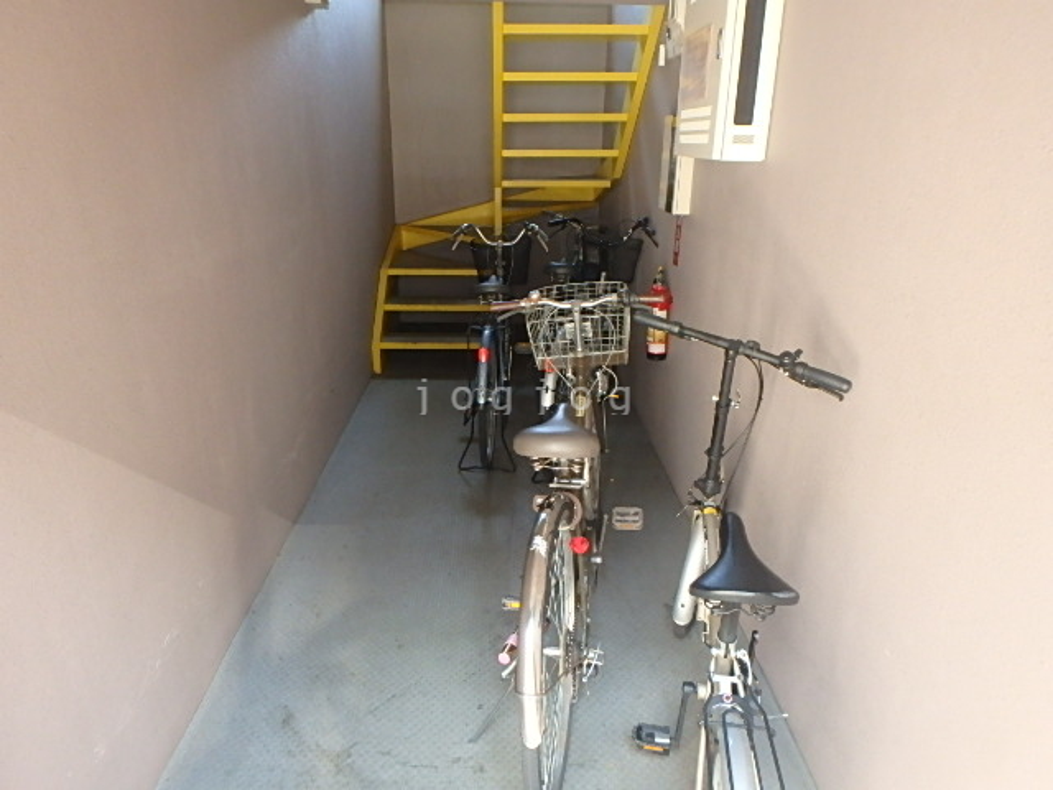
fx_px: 639
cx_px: 526
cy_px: 395
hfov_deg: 79.0
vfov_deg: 63.4
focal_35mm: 21
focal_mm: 3.7
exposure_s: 1/30
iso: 640
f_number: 3.5
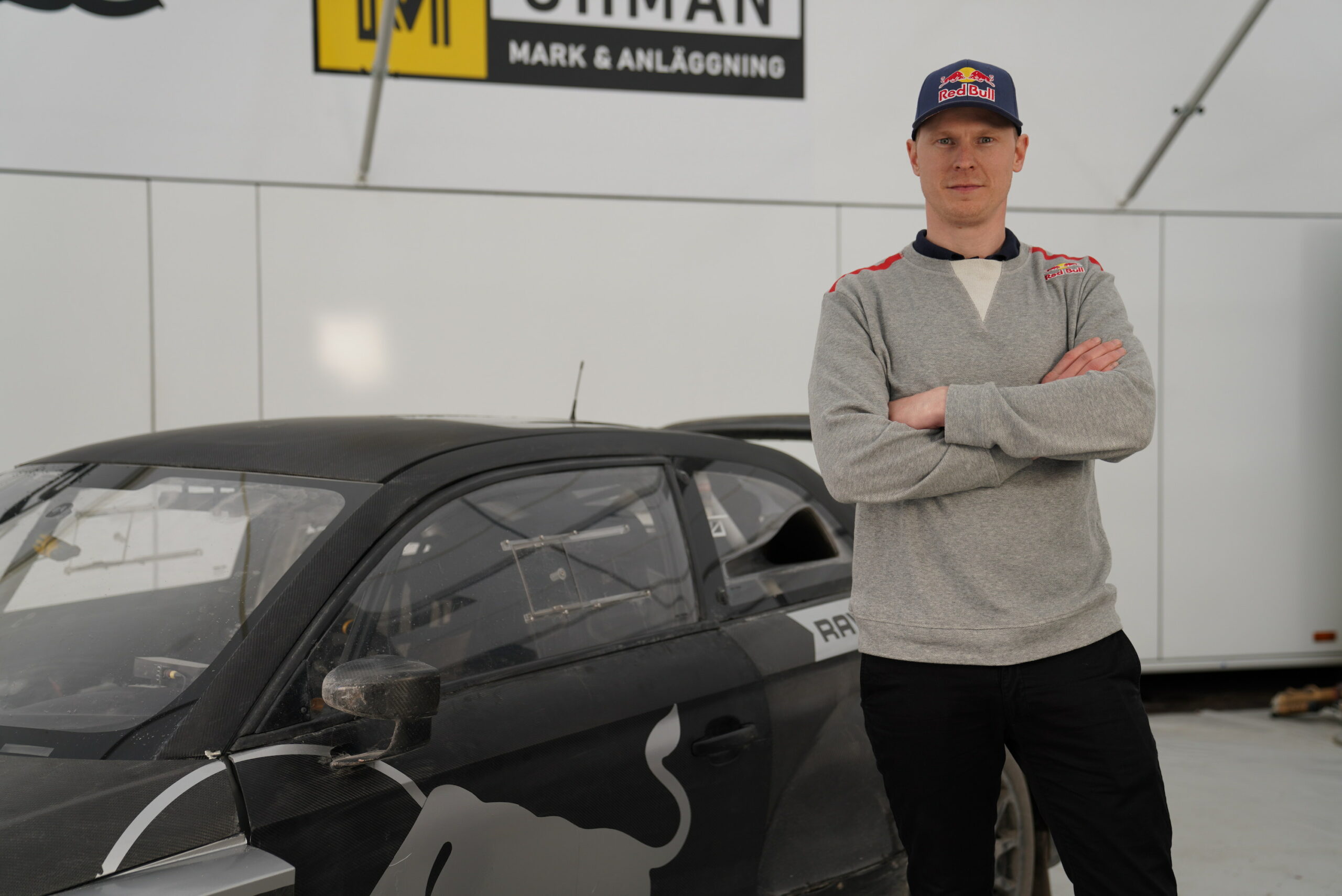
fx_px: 1790
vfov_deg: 28.1
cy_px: 448
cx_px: 671
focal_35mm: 48
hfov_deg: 41.1
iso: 100
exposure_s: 1/125
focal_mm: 48
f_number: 2.8
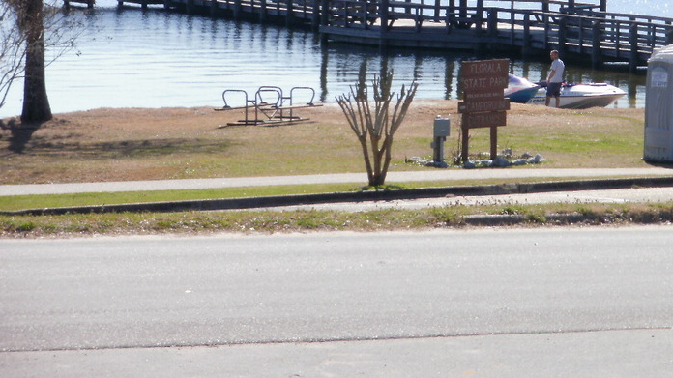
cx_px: 455
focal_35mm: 224
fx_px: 3996
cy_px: 92
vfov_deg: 5.4
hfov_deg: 9.6
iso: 100
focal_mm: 26
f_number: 5.4
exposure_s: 1/500
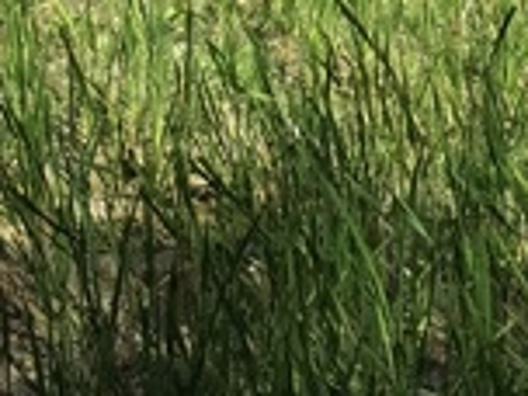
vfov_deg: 6.8
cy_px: -900
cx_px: 604
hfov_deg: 10.2
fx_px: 2913
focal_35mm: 191
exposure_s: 1/2083
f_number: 2.2
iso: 32
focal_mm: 4.15
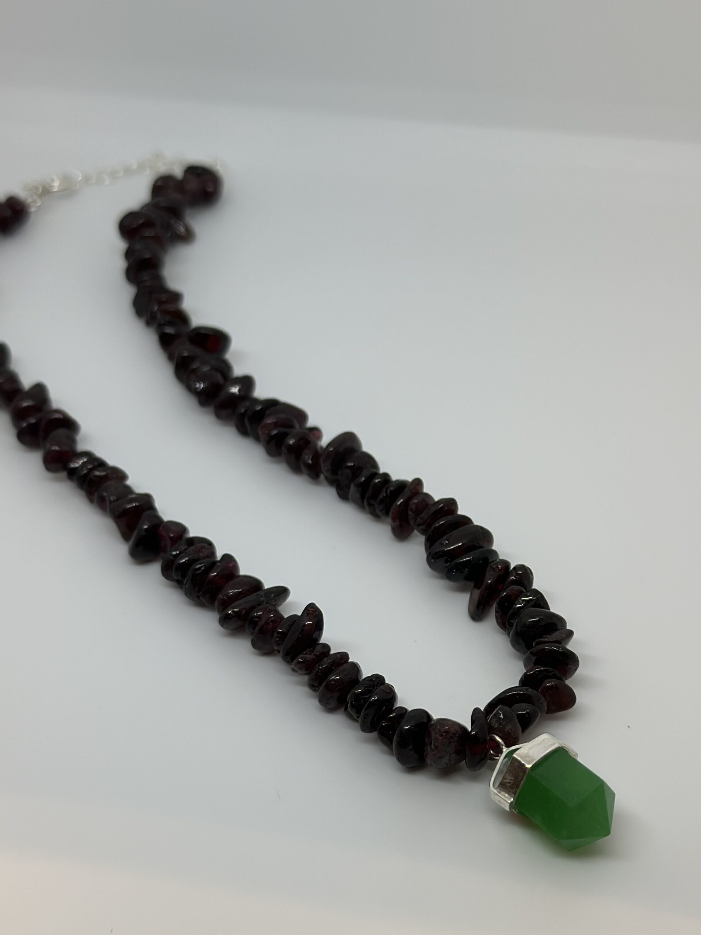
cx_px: 350
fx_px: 1296
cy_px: 468
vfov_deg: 39.7
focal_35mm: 48
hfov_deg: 30.3
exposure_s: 1/444
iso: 80
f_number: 1.78
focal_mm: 6.86
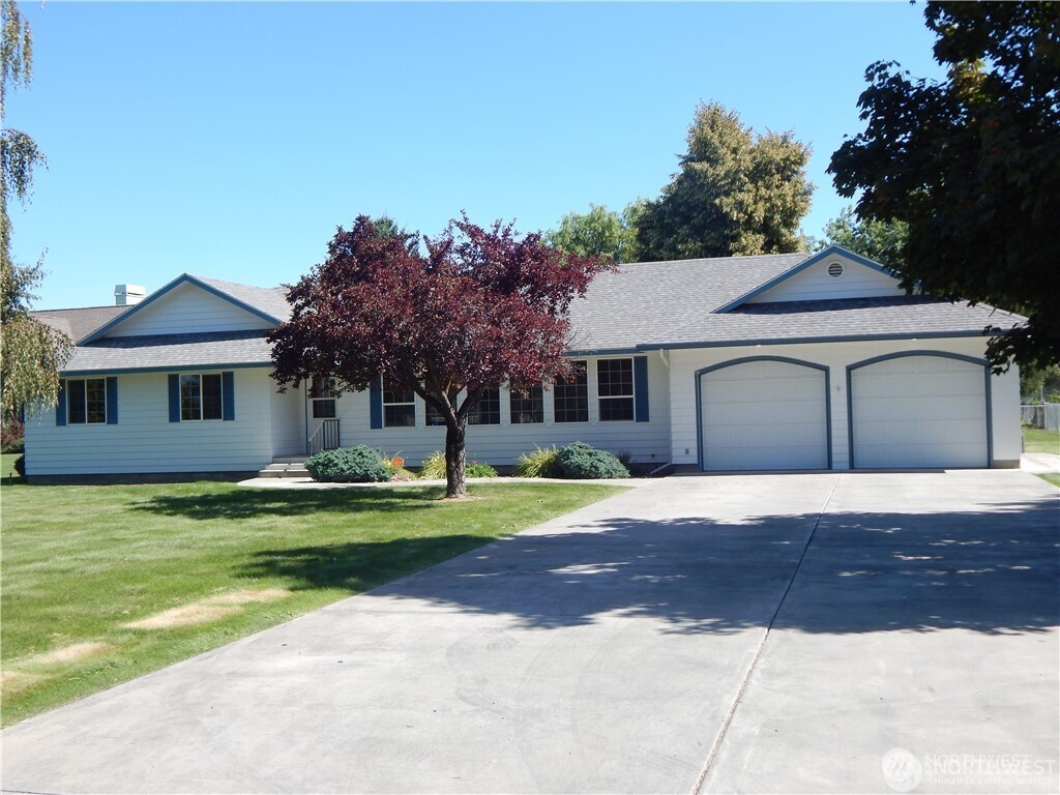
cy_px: 398
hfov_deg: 49.0
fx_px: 1164
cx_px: 530
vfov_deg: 37.7
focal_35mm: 38
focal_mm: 6.8
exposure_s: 1/800
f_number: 3.4
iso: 125
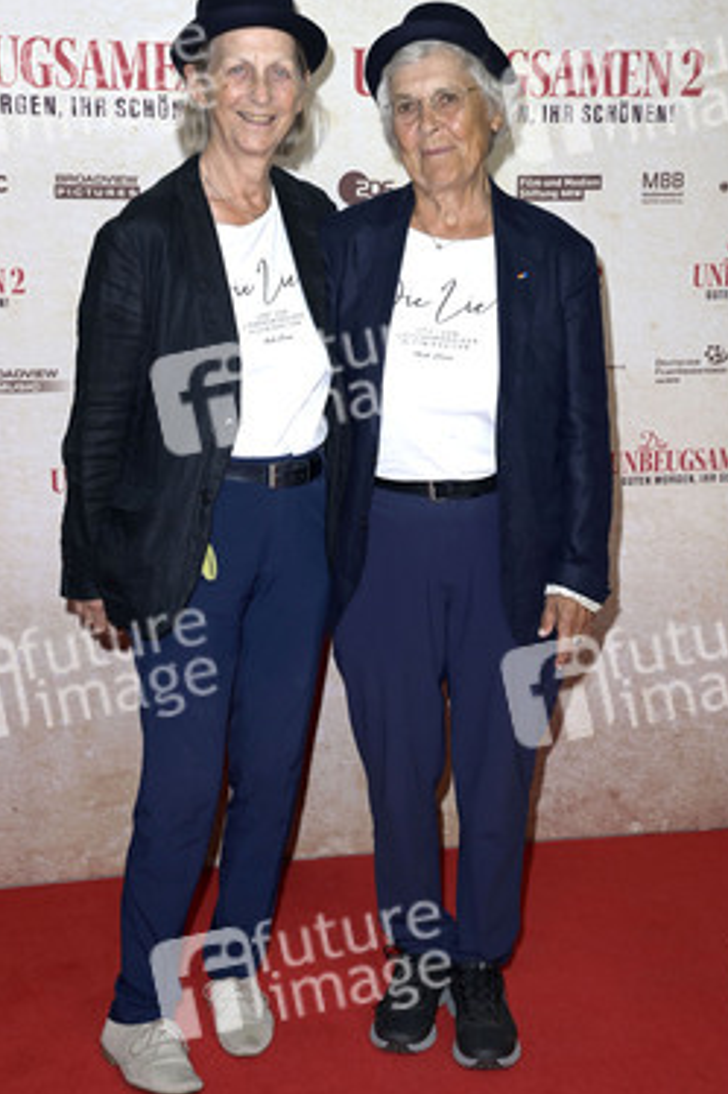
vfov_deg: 32.4
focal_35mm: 62
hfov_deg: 21.9
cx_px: 386
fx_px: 1882
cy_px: 532
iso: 800
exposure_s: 1/250
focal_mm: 58
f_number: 5.6
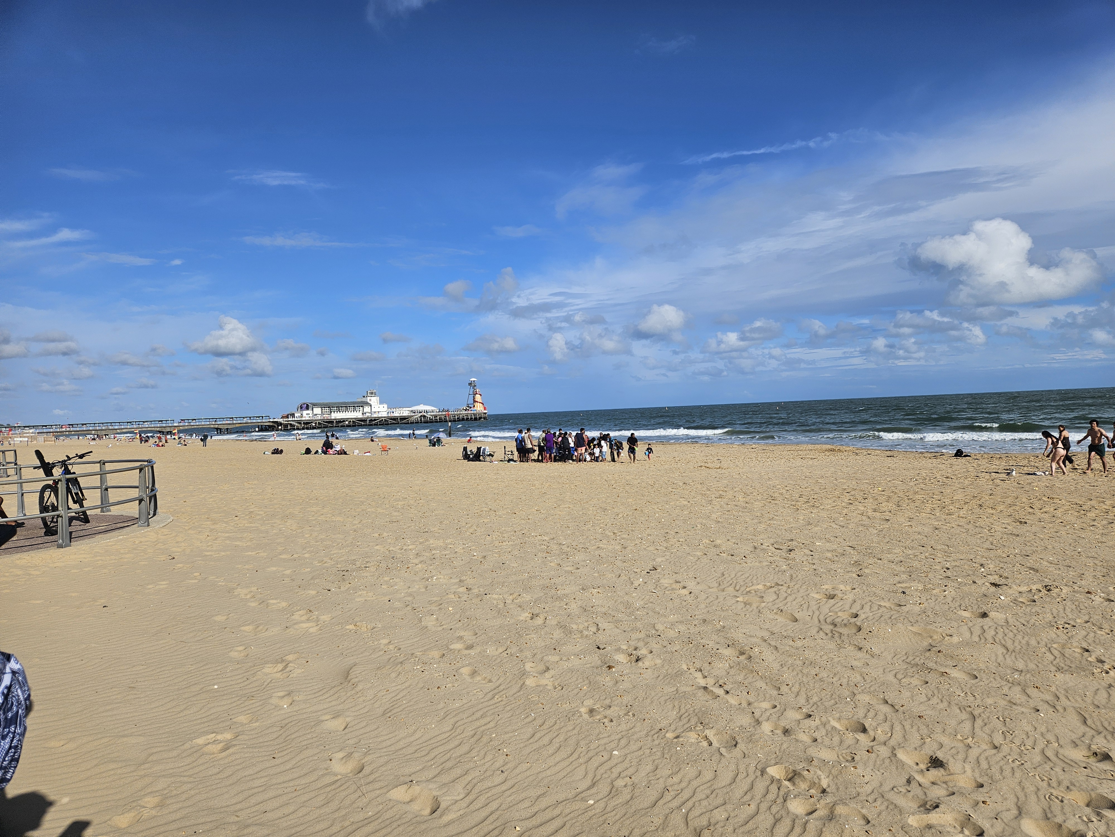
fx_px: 741
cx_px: 558
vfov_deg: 58.9
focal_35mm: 23
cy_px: 418
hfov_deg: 73.9
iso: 25
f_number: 1.8
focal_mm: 5.4
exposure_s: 1/3903
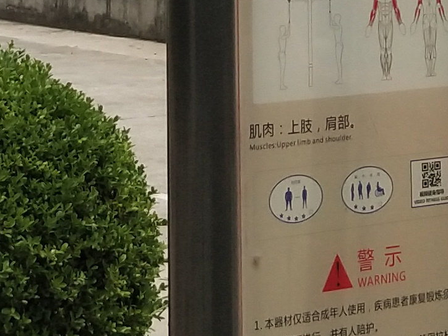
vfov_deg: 8.0
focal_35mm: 178
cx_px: 173
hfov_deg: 11.1
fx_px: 2304
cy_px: -285
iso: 50
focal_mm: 3.69
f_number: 2.2
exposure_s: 1/1722
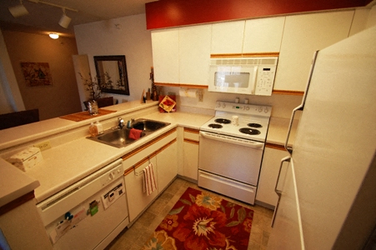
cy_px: 125
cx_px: 188
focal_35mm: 15
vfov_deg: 77.2
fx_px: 157
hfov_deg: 100.4
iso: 400
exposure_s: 1/50
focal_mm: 10
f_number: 3.5
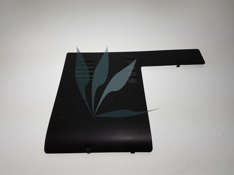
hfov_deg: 67.3
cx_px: 117
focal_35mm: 26
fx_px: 176
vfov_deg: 53.1
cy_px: 88
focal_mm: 4.2
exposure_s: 1/296
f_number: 1.7
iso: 40
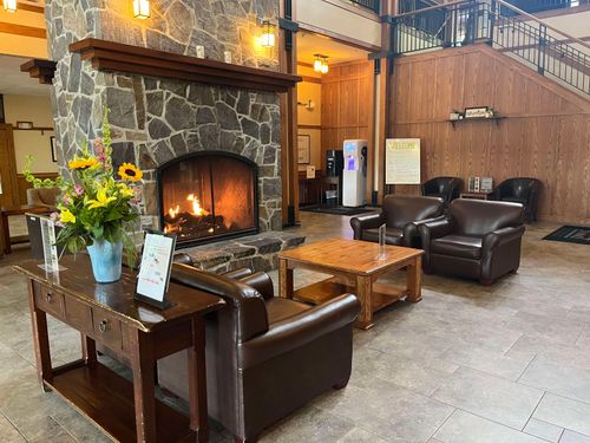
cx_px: 295
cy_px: 222
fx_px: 443
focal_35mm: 26
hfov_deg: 67.3
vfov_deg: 53.1
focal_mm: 5.1
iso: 400
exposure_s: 1/40
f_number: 1.6
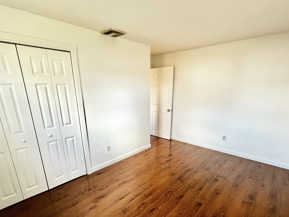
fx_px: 142
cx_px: 144
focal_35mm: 17
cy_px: 134
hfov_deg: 91.0
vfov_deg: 73.6
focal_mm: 1.57
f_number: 1.8
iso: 160
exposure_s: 1/60
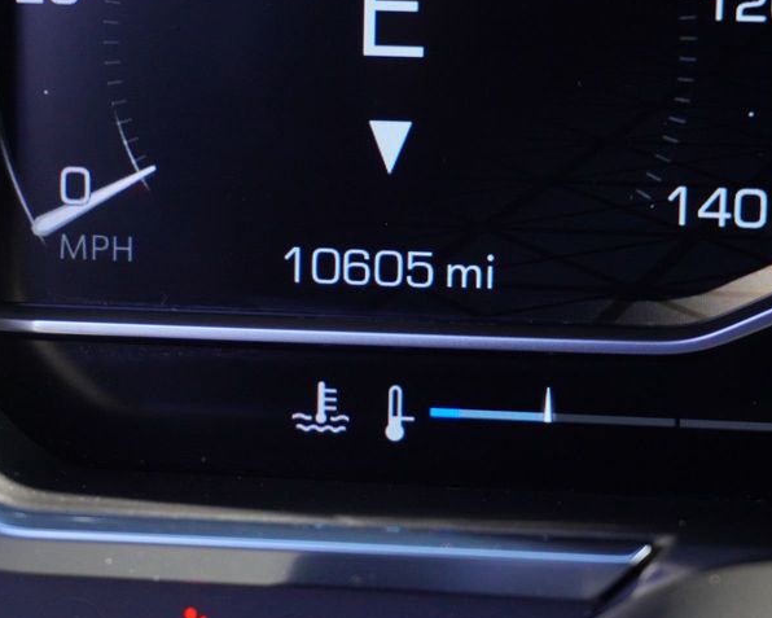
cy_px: 260
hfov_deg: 15.9
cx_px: 387
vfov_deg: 12.7
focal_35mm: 121
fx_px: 2765
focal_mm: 50
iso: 800
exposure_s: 1/320
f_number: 5.6
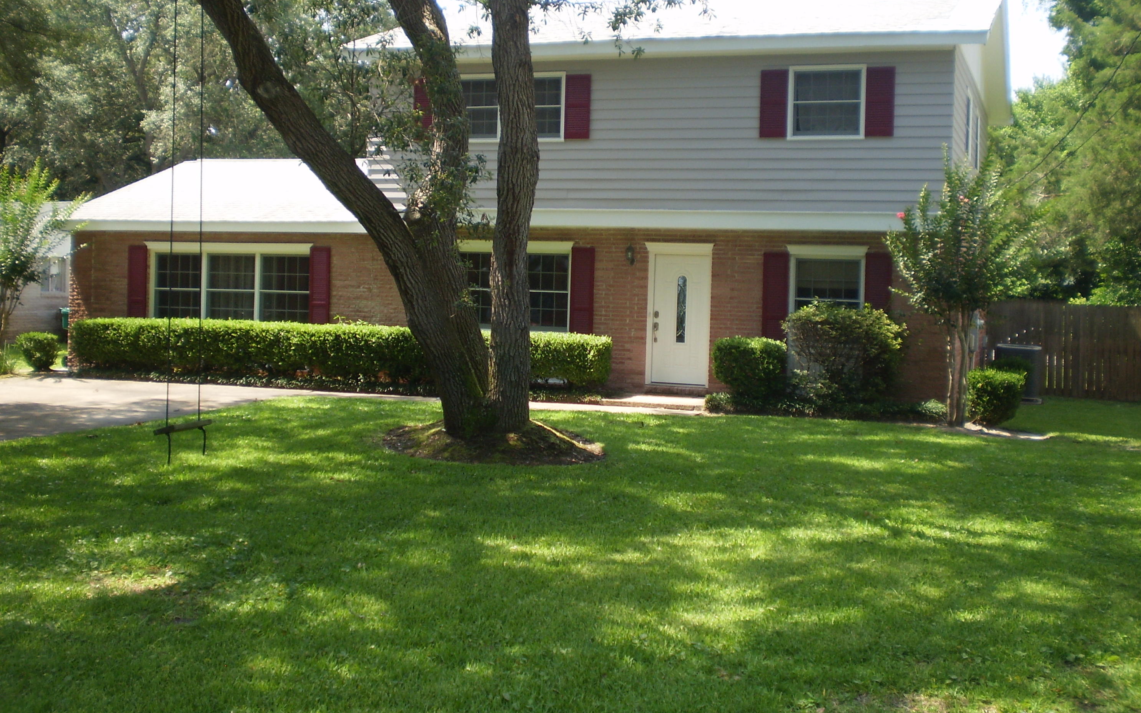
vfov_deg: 28.5
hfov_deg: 44.4
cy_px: 283
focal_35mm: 45
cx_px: 576
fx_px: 1399
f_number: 3.5
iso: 64
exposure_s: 1/200
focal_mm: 7.4
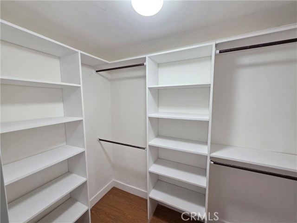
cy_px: 112
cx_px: 148
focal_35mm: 13
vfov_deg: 89.9
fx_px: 112
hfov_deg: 106.2
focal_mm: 2.2
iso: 160
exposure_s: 1/60
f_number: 1.9
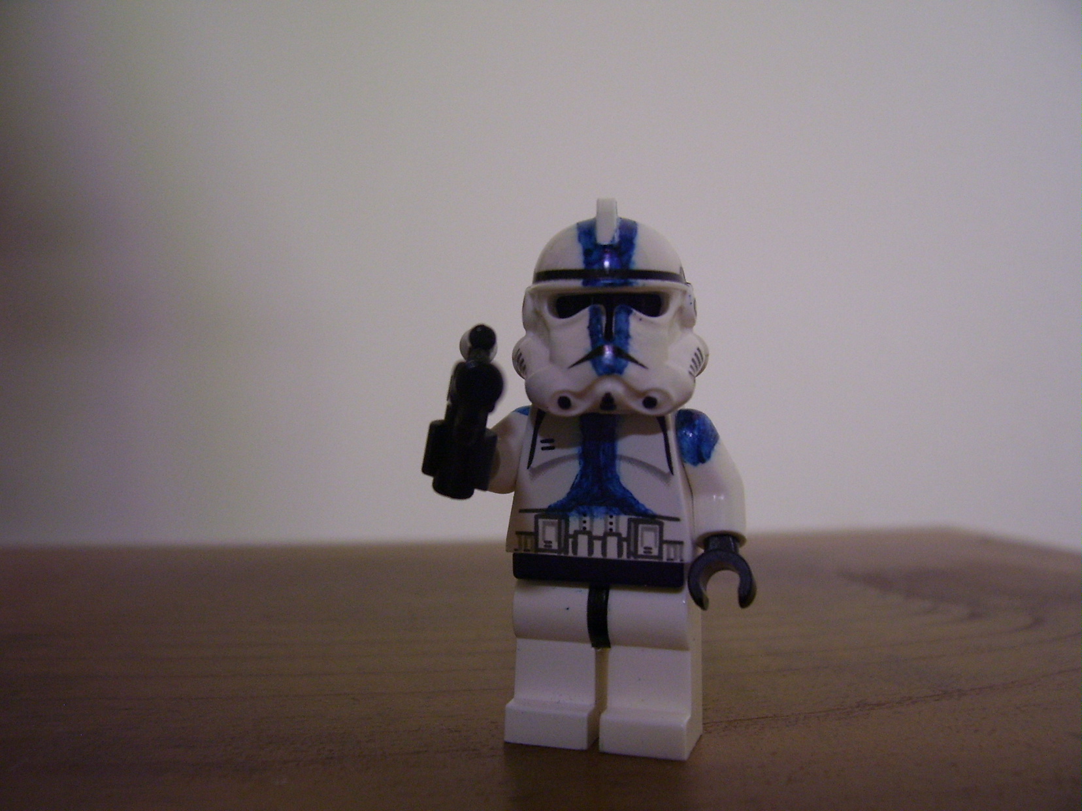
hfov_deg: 54.0
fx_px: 1063
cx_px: 541
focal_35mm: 34
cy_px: 406
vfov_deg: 41.8
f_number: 2.7
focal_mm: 5.6
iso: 160
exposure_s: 1/8
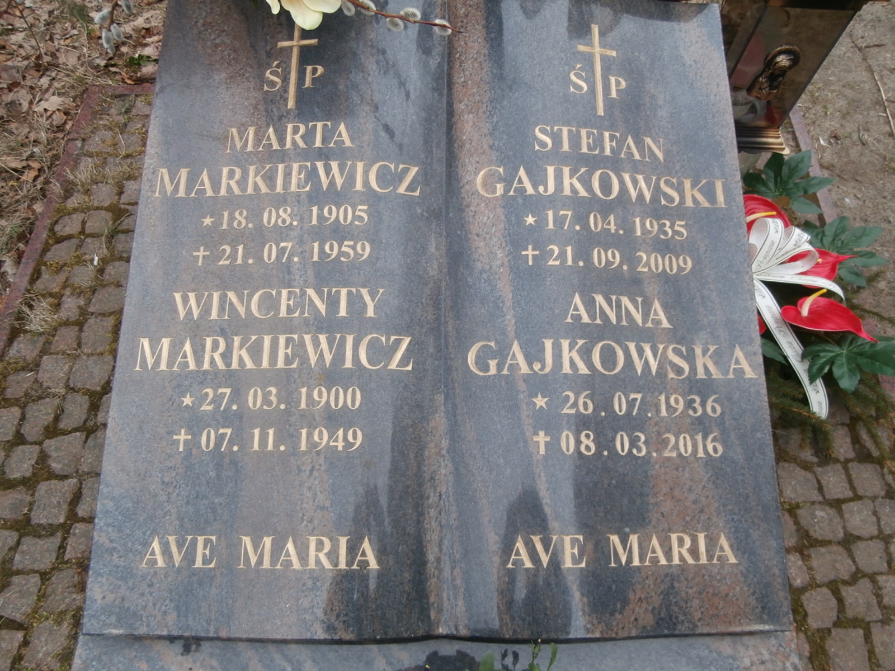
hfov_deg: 71.6
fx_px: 621
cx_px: 448
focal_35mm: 24
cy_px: 336
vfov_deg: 56.8
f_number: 3
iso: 100
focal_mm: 4.2
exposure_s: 1/250
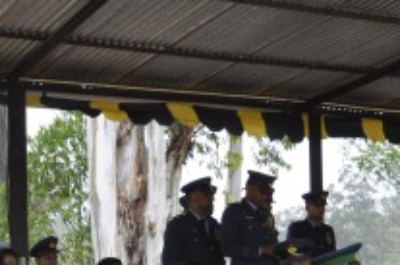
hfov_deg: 22.2
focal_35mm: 91
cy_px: 335
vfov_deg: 14.3
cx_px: 137
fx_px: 1014
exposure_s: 1/60
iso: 200
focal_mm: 21
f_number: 5.6
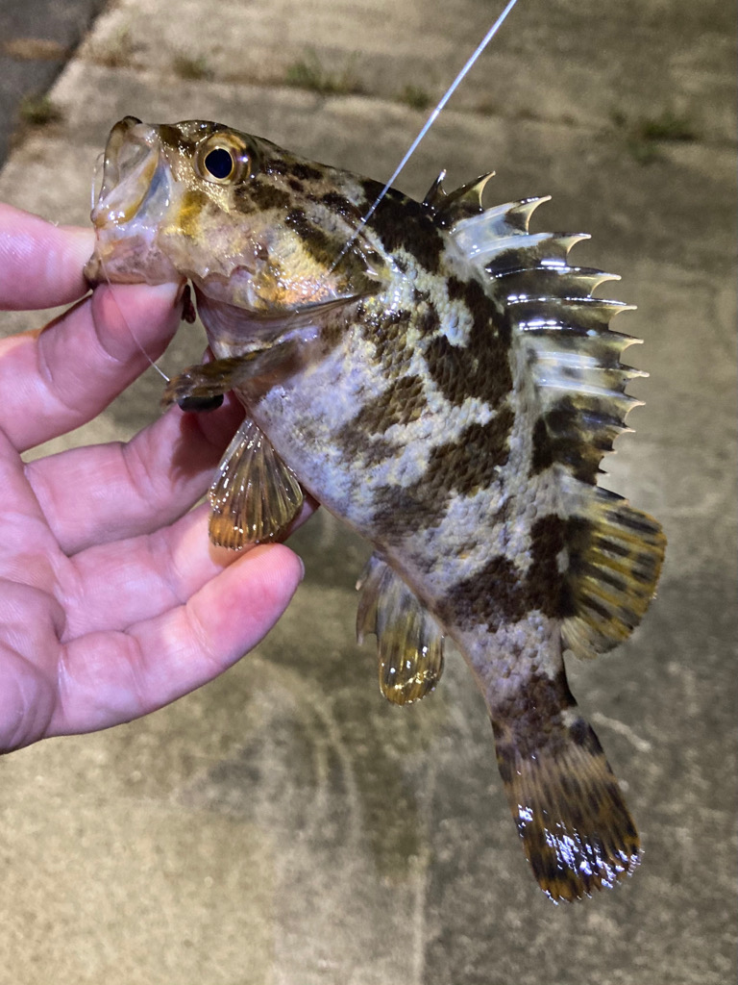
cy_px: 492
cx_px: 369
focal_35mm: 28
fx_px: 796
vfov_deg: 63.4
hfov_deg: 49.7
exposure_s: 1/30
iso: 400
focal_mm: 3.99
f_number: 1.8
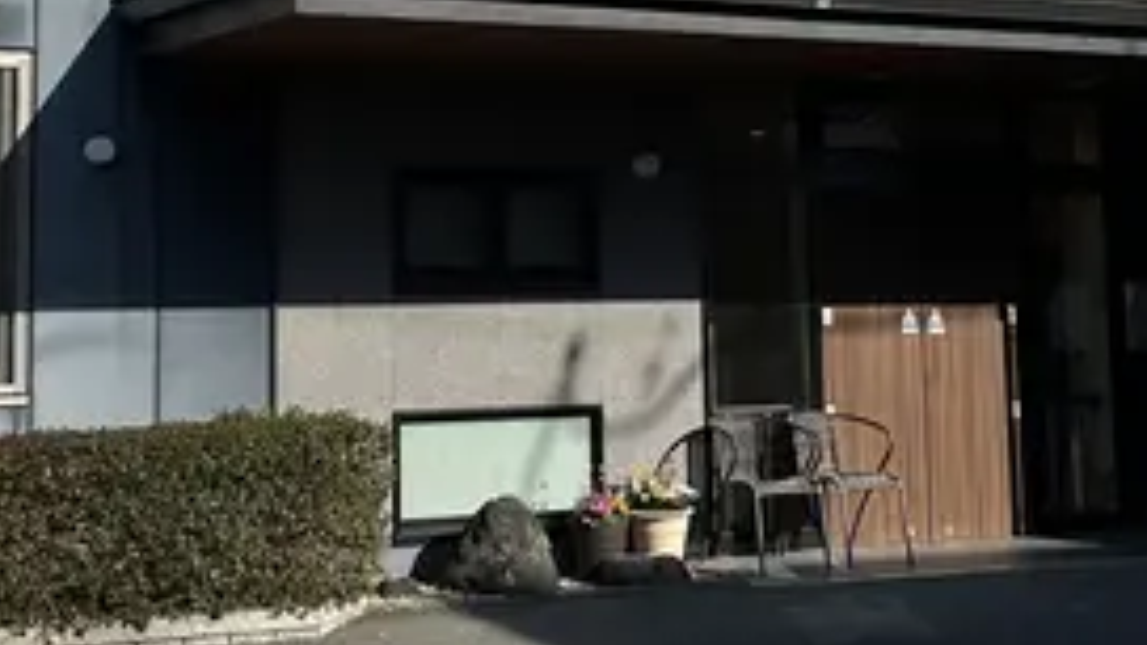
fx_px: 2342
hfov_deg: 27.5
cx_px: 498
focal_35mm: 77
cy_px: 8
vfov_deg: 15.4
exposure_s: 1/10753
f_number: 1.78
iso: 80
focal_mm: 6.86
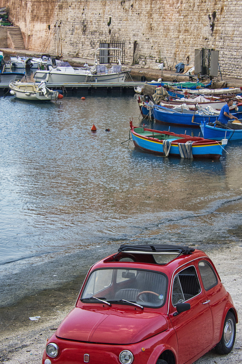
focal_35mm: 93
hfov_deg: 14.7
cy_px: 212
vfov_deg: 21.9
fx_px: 938
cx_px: 122
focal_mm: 52
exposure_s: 1/125
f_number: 8
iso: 1250
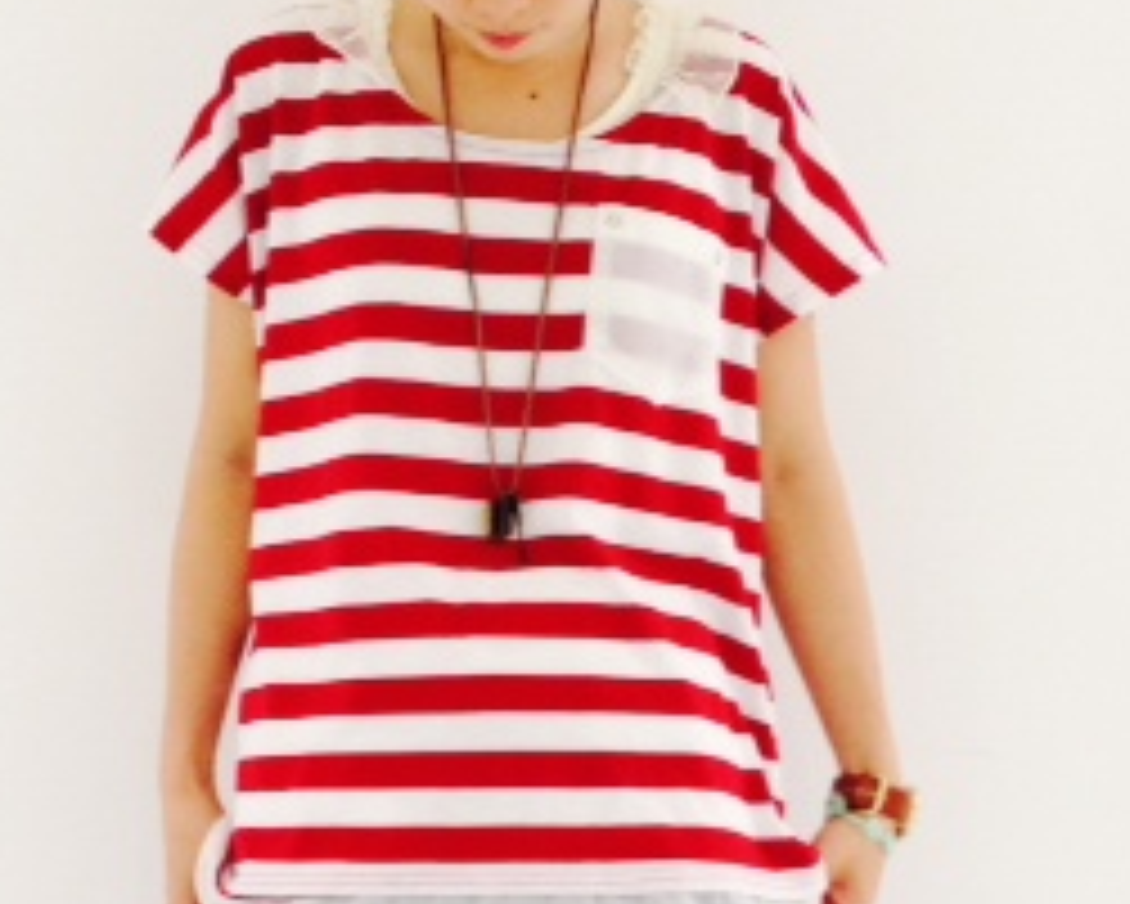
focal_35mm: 82
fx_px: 2743
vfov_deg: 18.4
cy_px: 810
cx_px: 473
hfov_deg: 23.2
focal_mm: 4.12
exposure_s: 1/20
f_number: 2.4
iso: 125
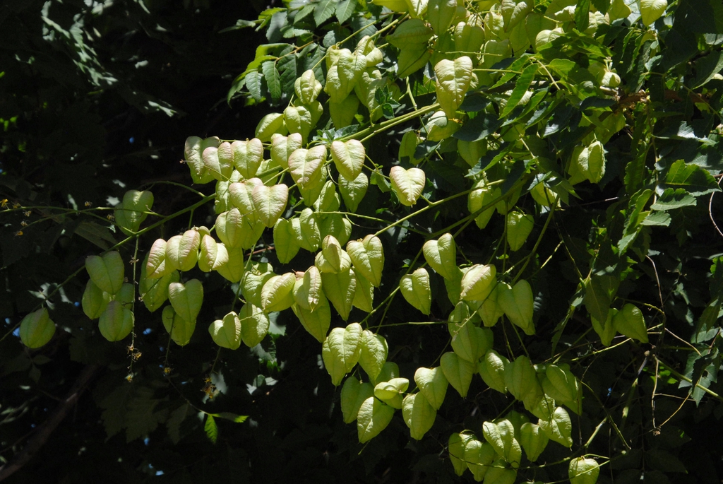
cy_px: 242
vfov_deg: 10.8
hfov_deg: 16.1
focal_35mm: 128
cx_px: 362
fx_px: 2563
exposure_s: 1/350
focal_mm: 85
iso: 400
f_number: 10
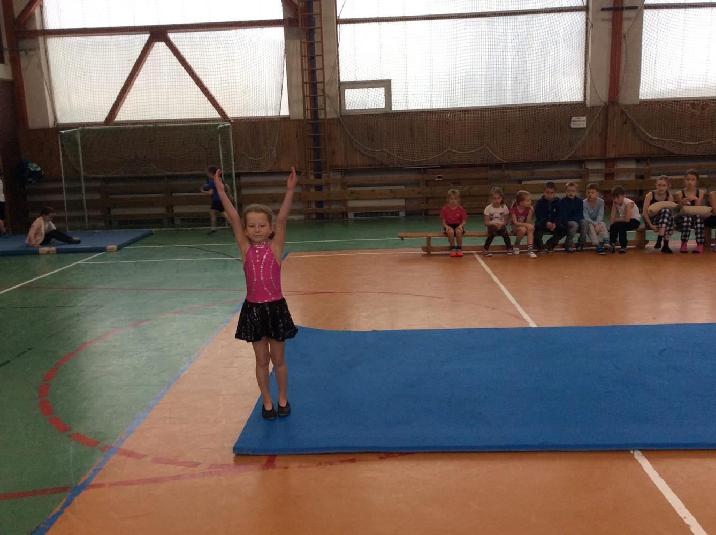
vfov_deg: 44.0
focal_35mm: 32
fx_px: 661
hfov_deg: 56.9
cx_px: 358
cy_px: 268
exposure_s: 1/100
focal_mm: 3.3
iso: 64
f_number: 2.4
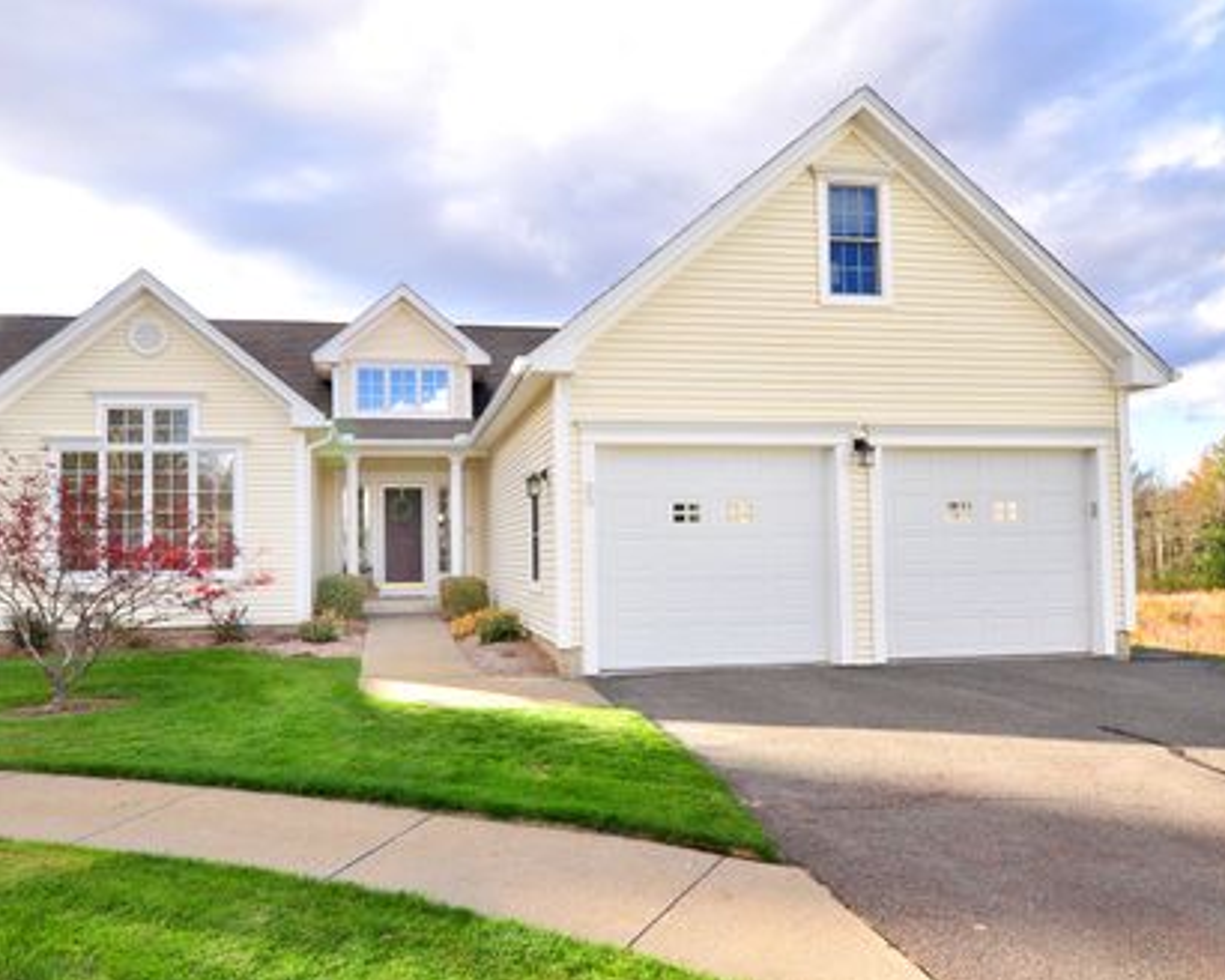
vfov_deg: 58.8
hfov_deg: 69.7
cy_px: 493
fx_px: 870
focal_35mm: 24
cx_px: 505
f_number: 8
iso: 400
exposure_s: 1/250
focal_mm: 14
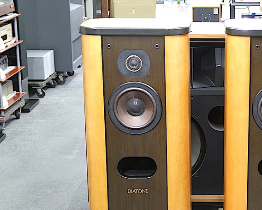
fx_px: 729
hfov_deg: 20.2
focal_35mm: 94
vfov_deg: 16.3
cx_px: 208
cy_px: 159
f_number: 4.2
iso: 200
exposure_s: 1/2
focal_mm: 10.3
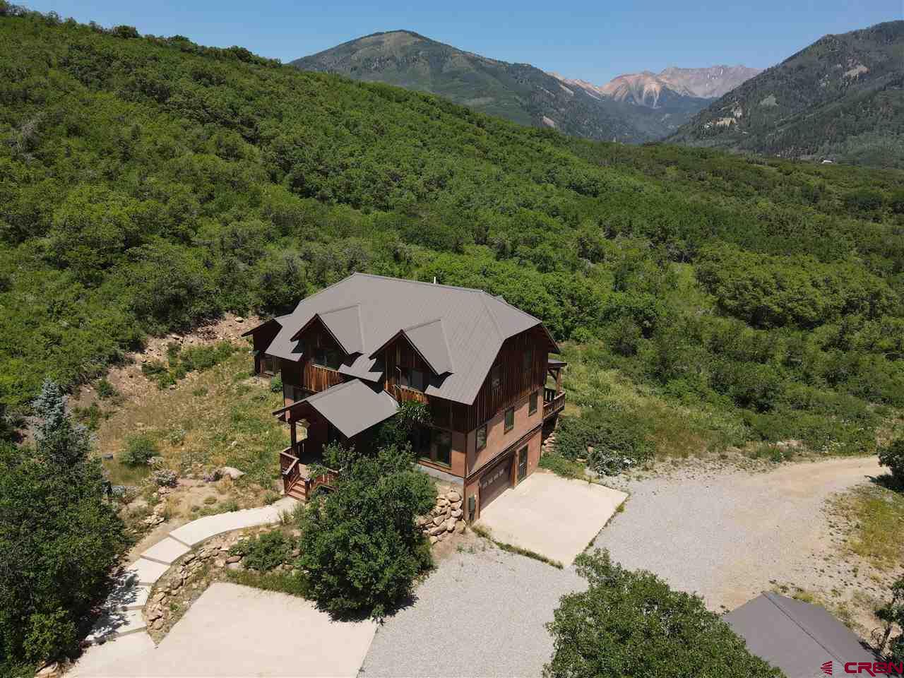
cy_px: 339
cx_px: 452
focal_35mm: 24
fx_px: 627
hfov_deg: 71.6
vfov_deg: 56.8
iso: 100
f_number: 2.8
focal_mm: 4.5
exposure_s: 1/640
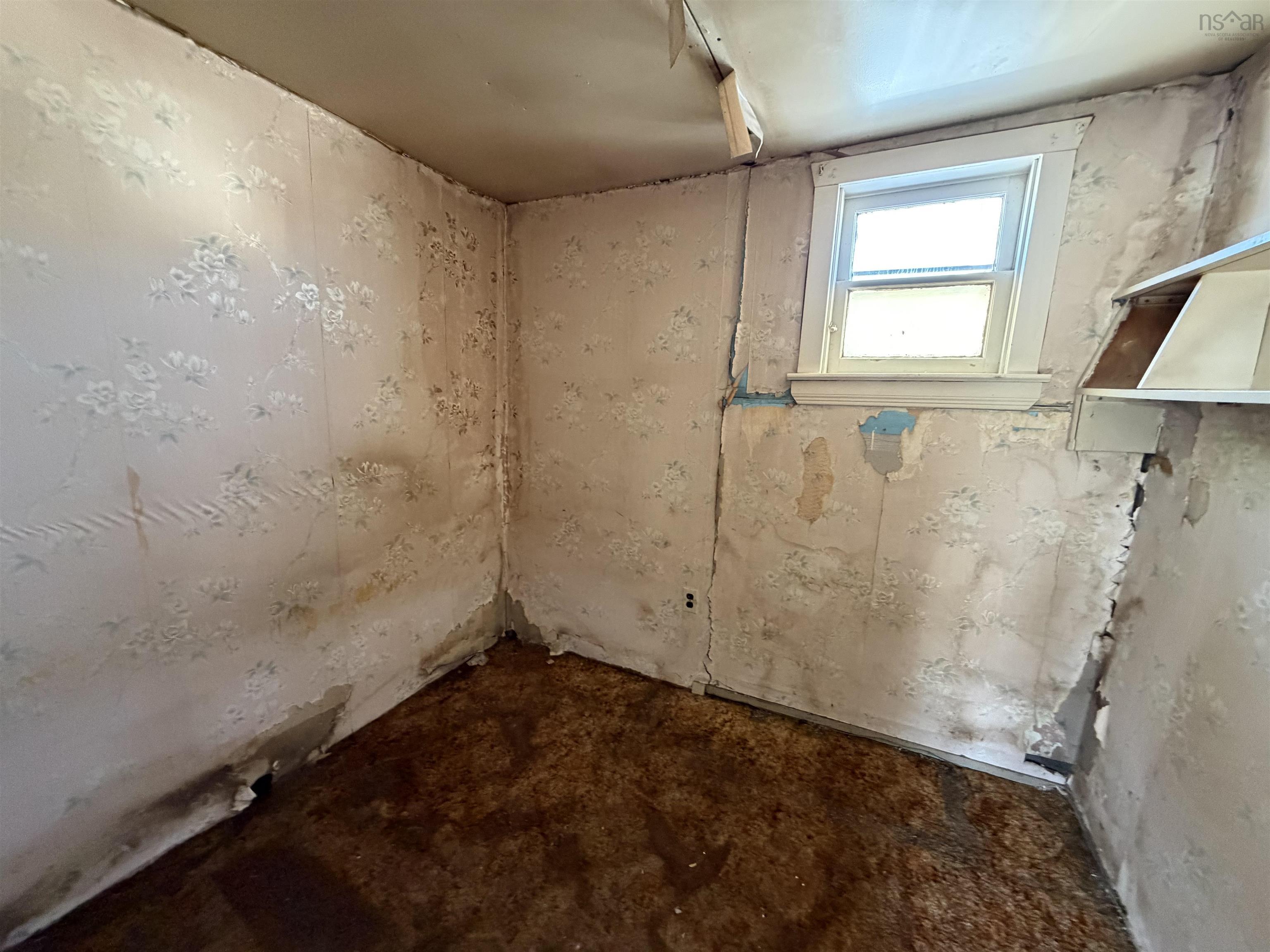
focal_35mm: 14
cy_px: 476
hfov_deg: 102.1
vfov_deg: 85.7
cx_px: 635
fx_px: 514
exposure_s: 1/60
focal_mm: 2.22
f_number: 2.2
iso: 640
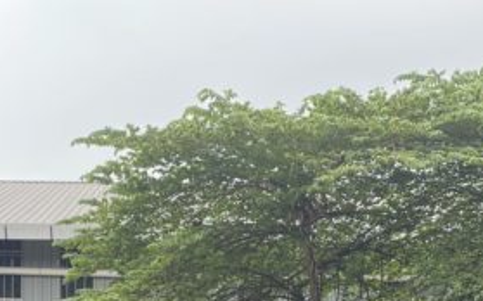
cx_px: 204
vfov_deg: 15.2
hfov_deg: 26.1
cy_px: 462
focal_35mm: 79
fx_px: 1039
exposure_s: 1/301
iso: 32
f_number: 1.6
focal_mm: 4.2
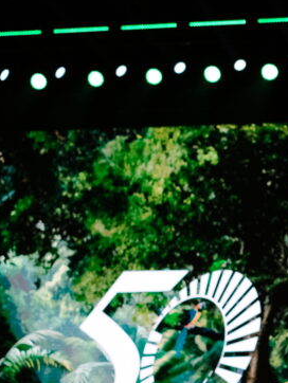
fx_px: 1596
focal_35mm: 144
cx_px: 358
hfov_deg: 10.1
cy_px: 284
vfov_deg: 13.7
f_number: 2.8
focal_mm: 35
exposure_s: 1/400
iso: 1600
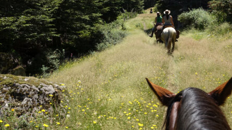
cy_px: 44
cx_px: 114
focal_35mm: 37
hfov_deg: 54.0
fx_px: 227
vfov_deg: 31.7
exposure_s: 1/250
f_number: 5.6
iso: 125
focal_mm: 9.69
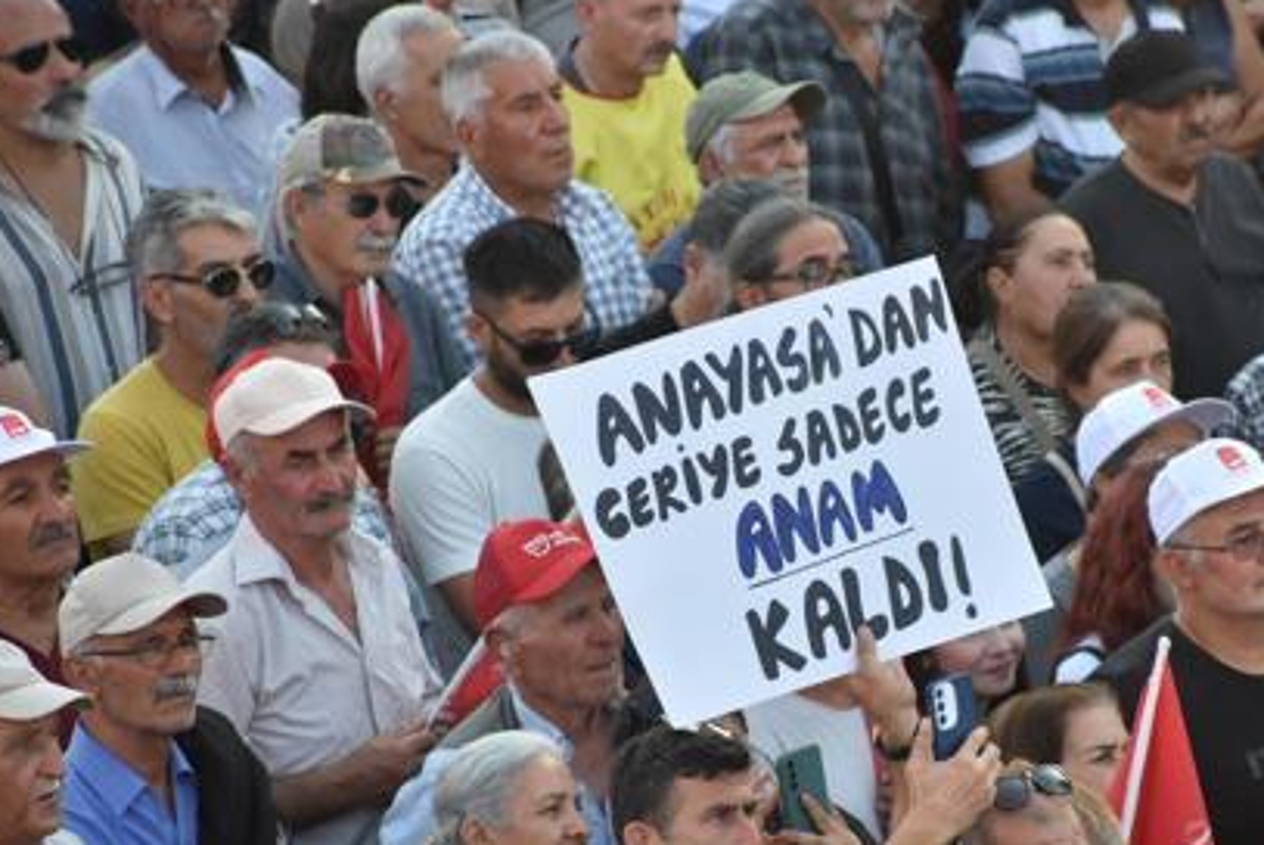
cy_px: 628
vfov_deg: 4.3
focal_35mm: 317
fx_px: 11138
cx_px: 834
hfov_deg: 6.5
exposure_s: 1/400
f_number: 5.6
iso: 800
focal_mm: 140
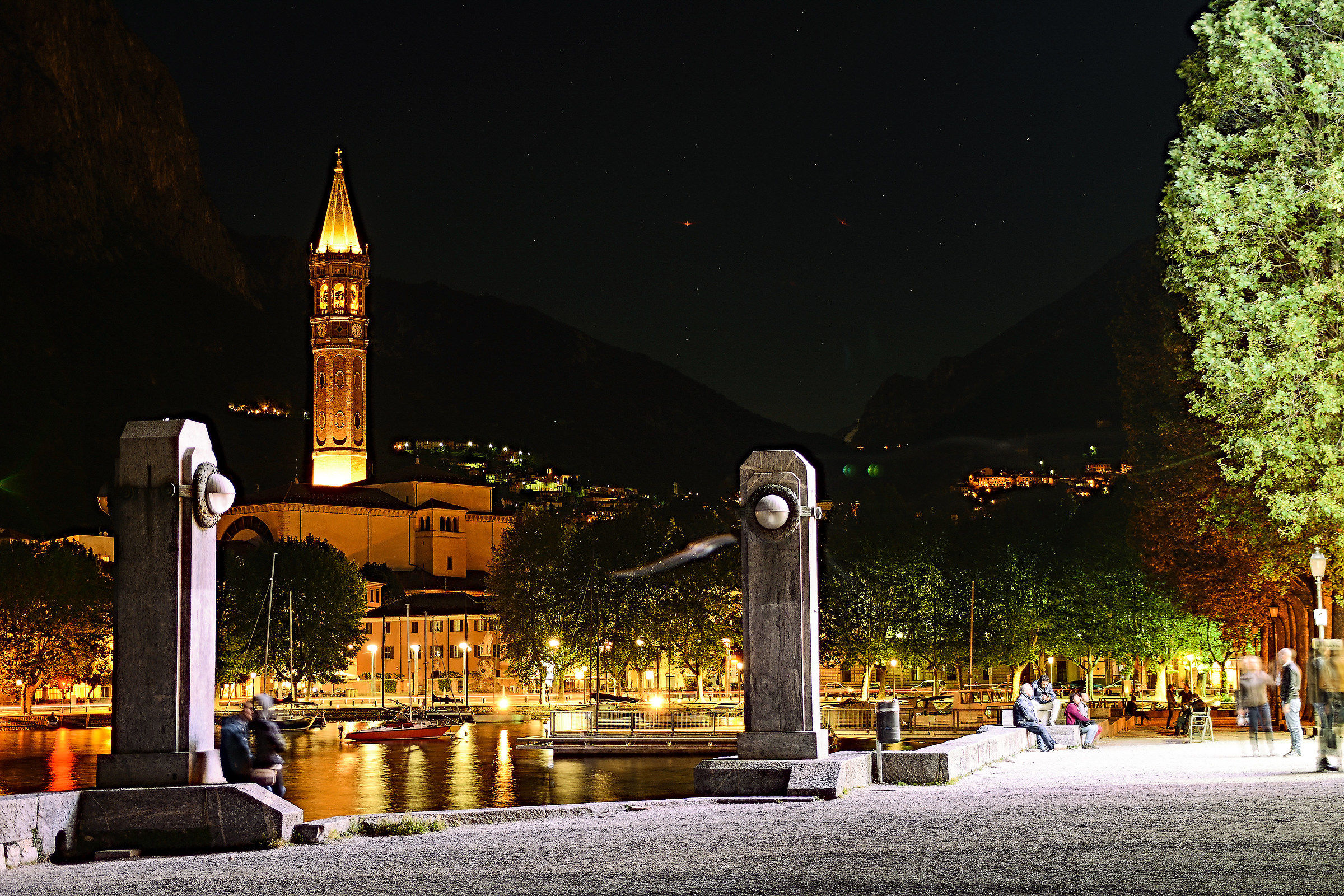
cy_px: 448
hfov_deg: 31.9
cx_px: 672
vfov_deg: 21.6
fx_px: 2352
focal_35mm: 63
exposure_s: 10
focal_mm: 42
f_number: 4.8
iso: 100
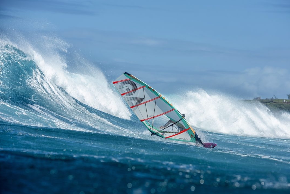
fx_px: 1313
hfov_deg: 12.6
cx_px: 162
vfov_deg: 8.4
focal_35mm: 163
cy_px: 105
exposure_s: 1/1250
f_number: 6.3
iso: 125
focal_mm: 145
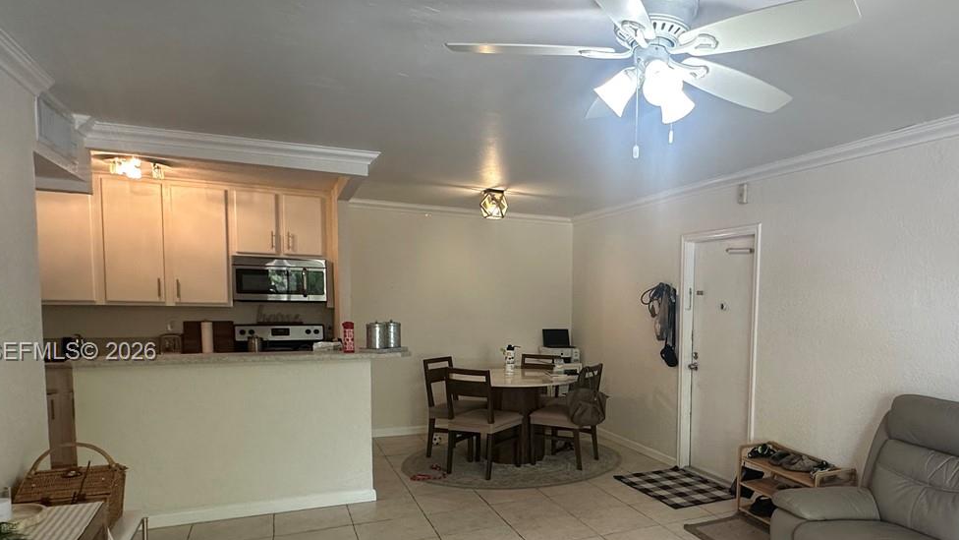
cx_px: 637
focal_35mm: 25
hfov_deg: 71.9
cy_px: 353
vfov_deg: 45.4
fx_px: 636
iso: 160
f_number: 2.2
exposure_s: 1/60
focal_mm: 2.22
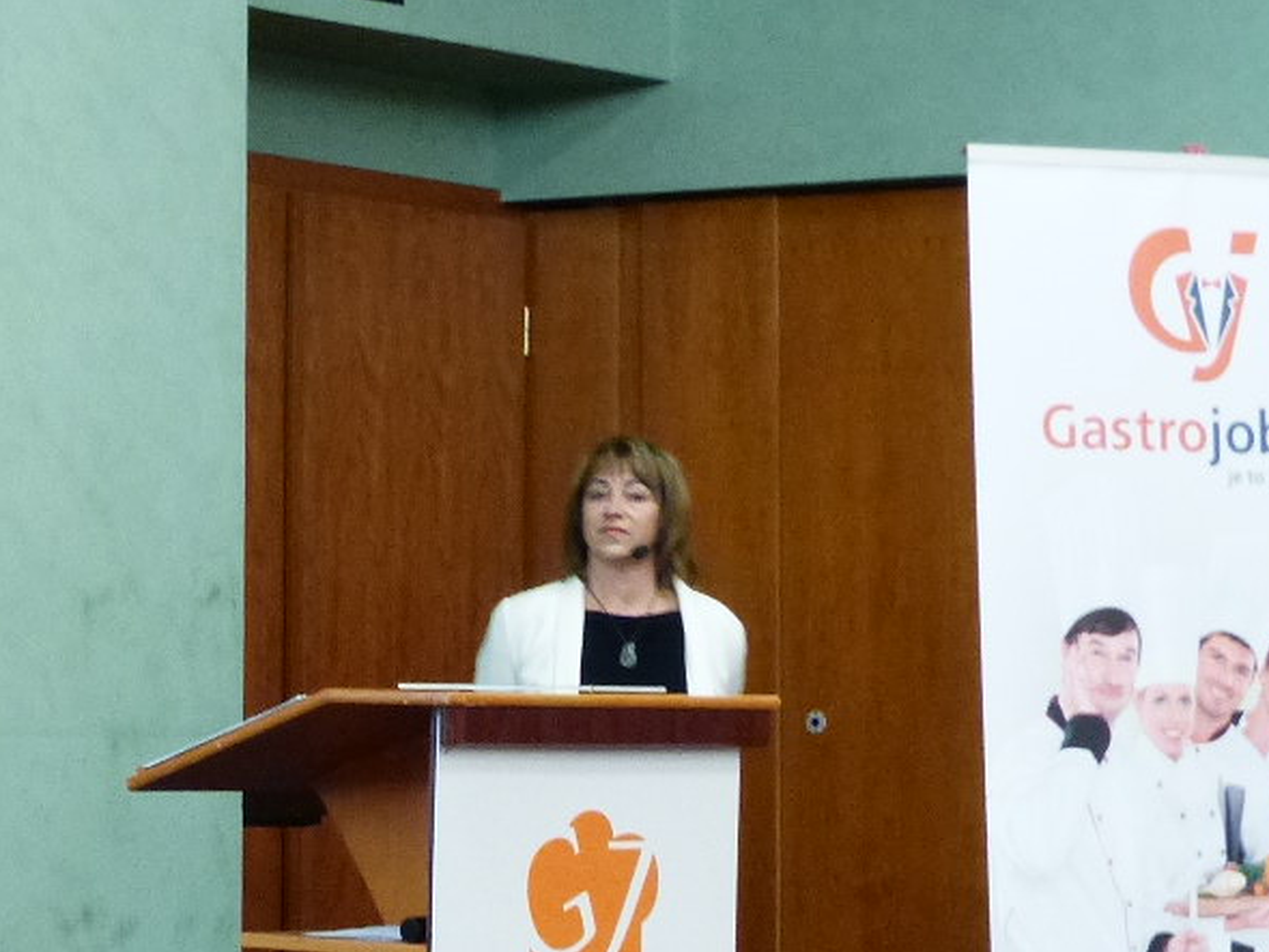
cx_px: 234
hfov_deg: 12.3
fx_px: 5868
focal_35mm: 160
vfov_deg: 9.2
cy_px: 1027
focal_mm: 10.5
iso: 400
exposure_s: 1/6
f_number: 4
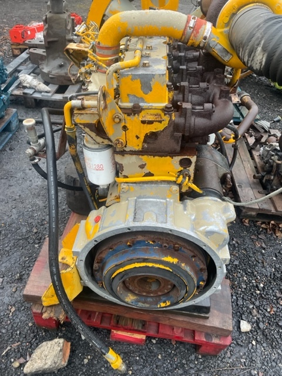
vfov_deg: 67.3
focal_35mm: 26
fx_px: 282
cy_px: 188
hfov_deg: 53.1
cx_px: 141
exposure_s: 1/117
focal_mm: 4.2
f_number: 1.6
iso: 125
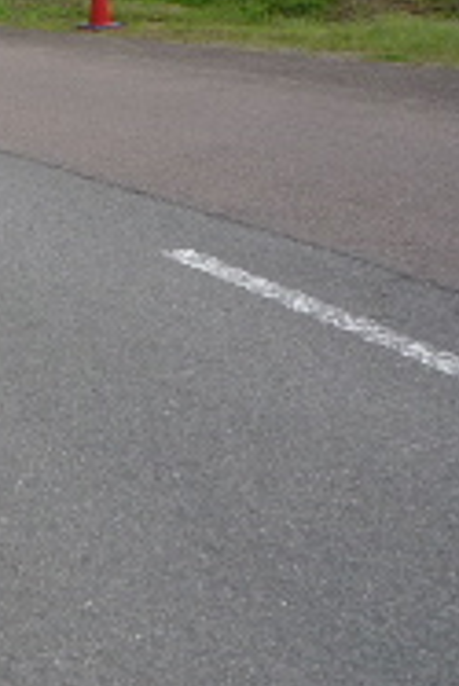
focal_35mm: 89
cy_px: 62
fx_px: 1699
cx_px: -466
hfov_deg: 13.2
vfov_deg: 22.3
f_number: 4
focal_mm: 4.4
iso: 100
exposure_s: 1/640
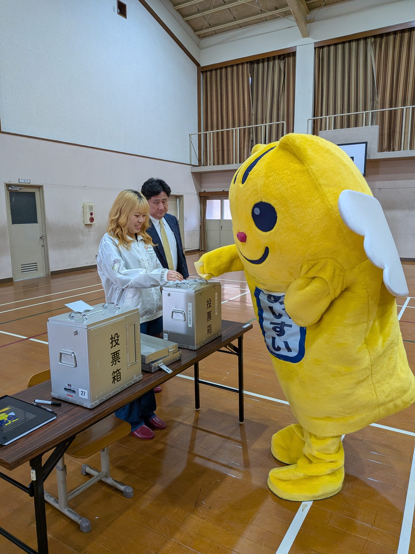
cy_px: 277
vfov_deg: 71.6
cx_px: 208
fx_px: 384
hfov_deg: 56.8
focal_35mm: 24
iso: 26
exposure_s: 1/112
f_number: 1.7
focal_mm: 4.53
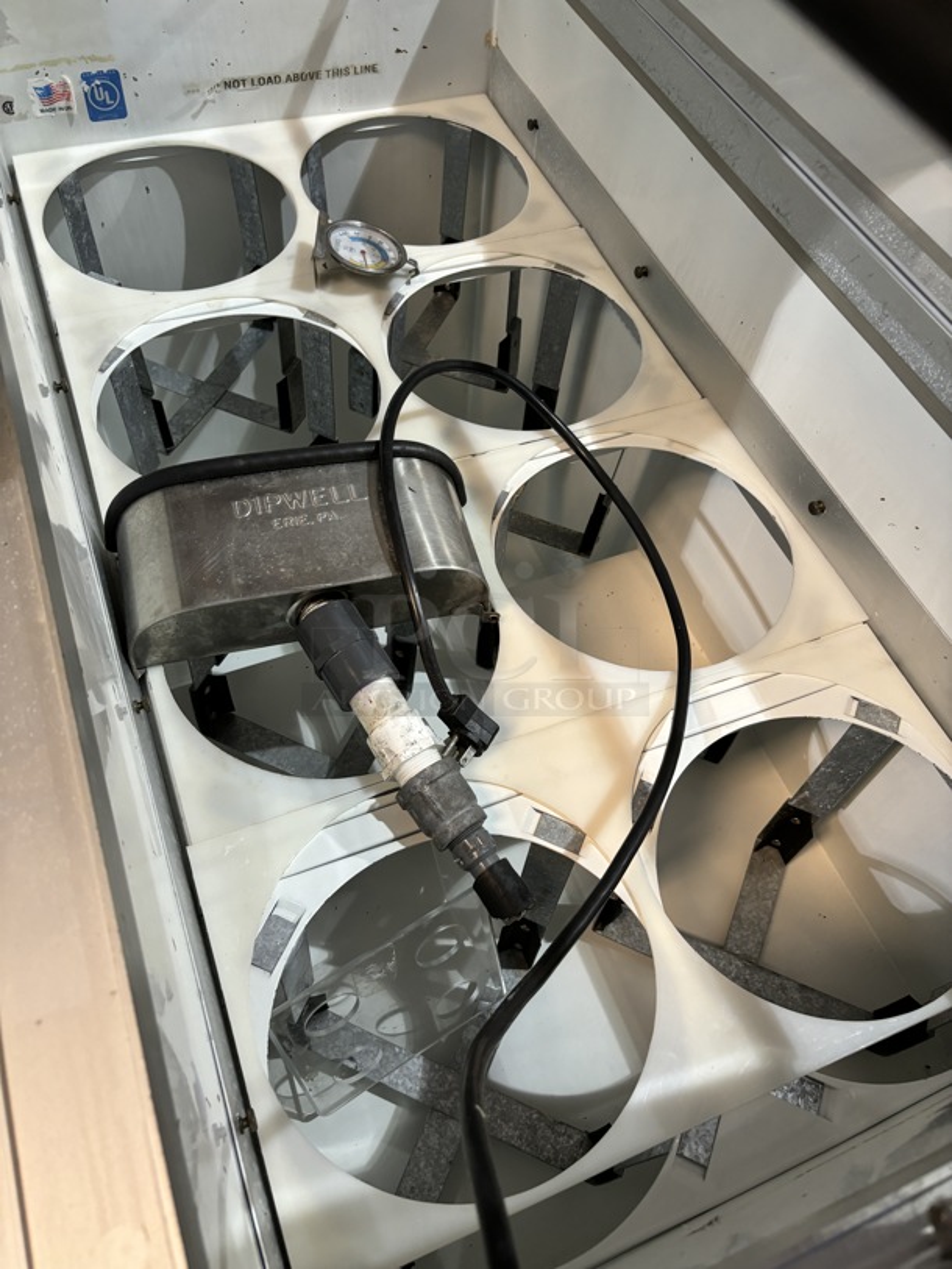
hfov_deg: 53.1
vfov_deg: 67.3
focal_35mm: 26
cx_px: 476
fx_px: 953
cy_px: 634
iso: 200
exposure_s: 1/60
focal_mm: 5.96
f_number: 1.6
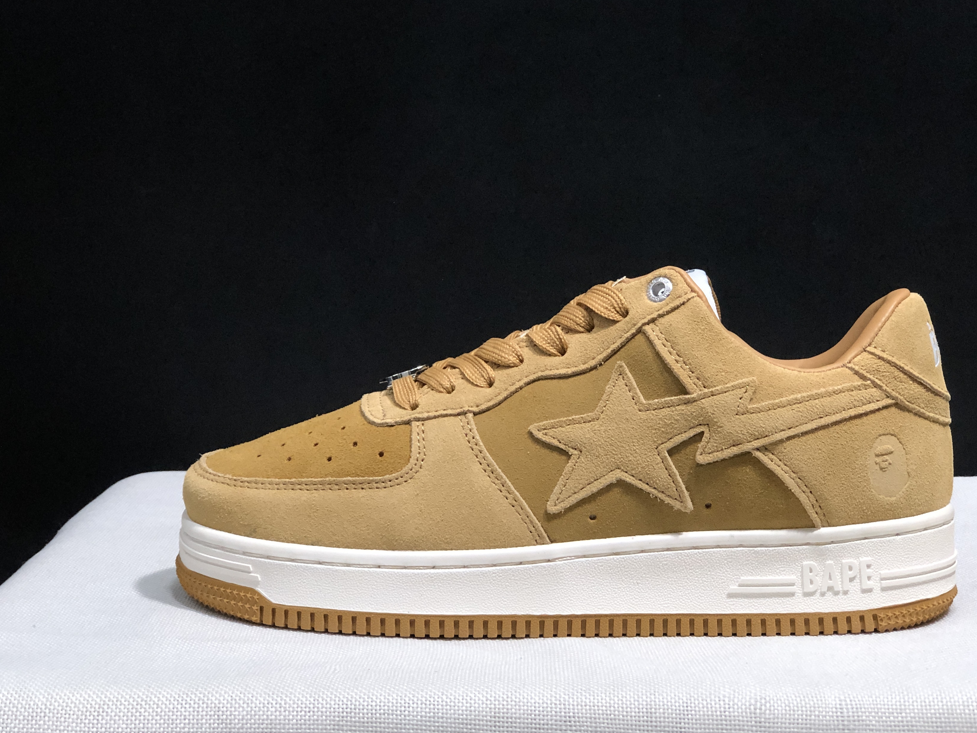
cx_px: 584
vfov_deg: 21.0
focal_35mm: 70
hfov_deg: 27.7
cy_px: 325
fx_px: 1976
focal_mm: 6.6
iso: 80
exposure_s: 1/30
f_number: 2.8
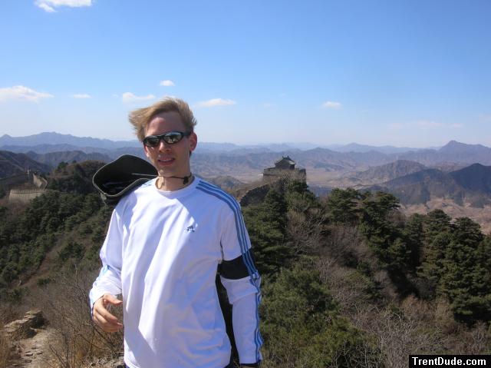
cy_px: 184
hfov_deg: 52.7
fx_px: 496
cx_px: 246
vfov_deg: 40.6
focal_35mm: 35
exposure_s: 1/295
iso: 50
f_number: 5.6
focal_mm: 5.8
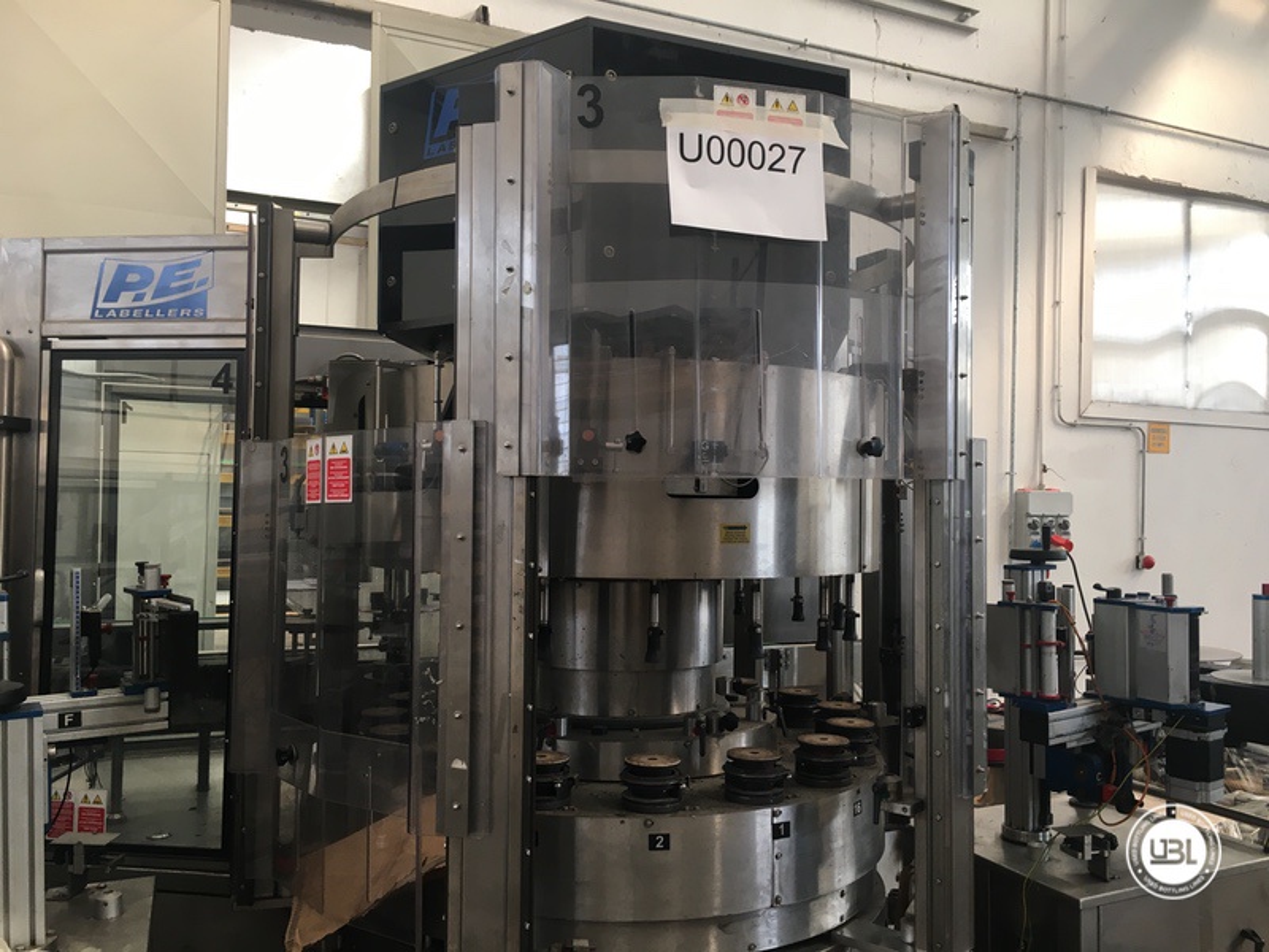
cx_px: 634
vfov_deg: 48.2
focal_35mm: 29
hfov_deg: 61.7
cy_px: 476
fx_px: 1063
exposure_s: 1/33
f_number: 2.2
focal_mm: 4.15
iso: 25
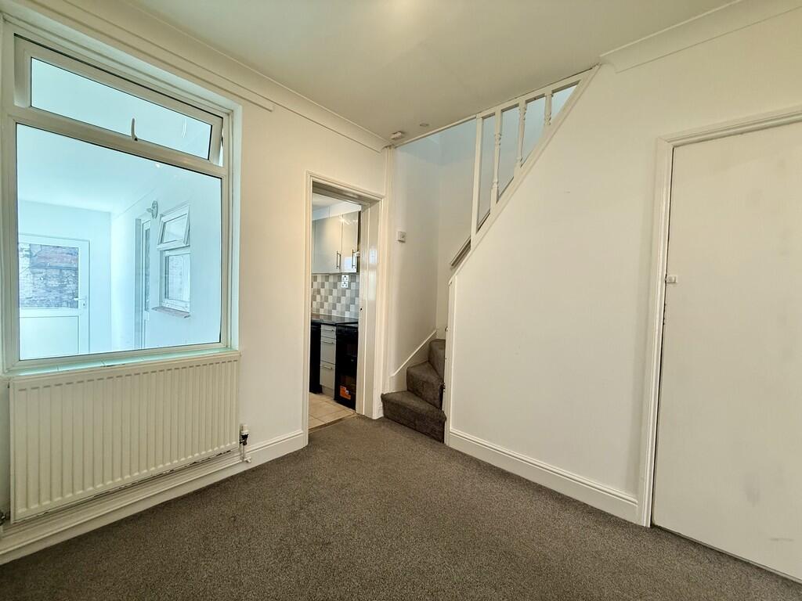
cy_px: 300
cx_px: 401
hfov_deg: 102.1
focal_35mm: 14
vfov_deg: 85.7
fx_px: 324
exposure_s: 1/100
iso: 160
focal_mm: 2.22
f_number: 2.2
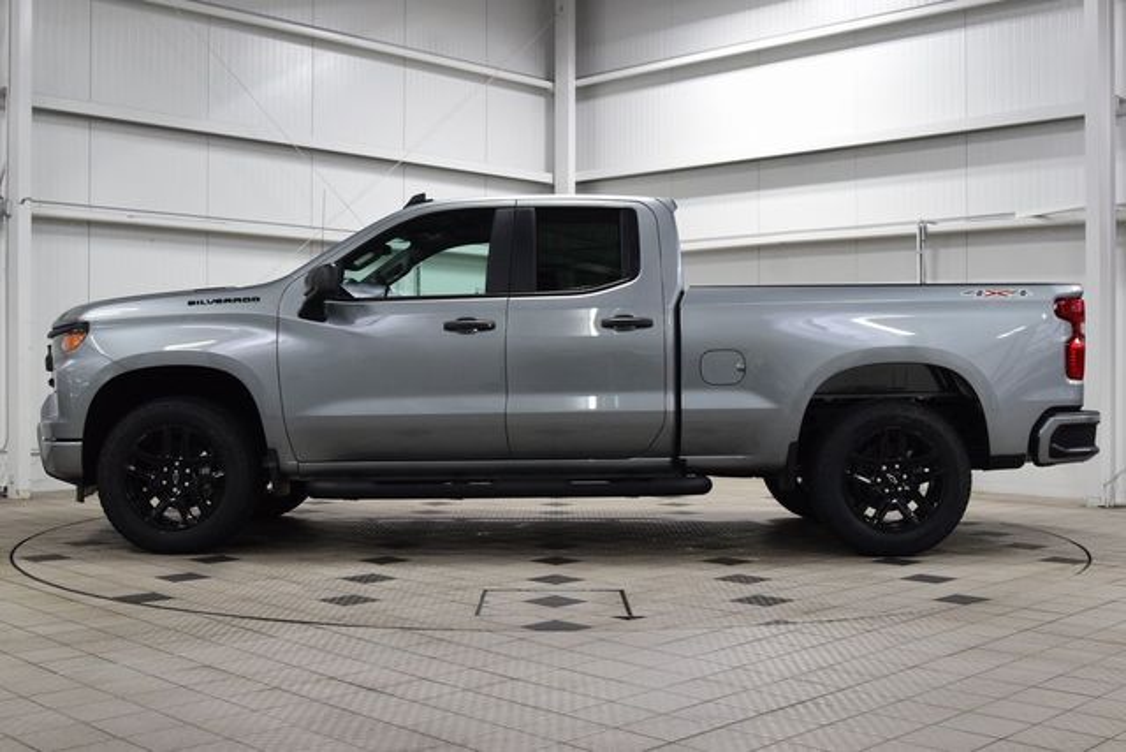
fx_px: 1314
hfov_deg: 46.4
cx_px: 563
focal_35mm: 42
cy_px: 376
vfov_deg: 31.9
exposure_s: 1/60
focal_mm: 28
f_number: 6.3
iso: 1600
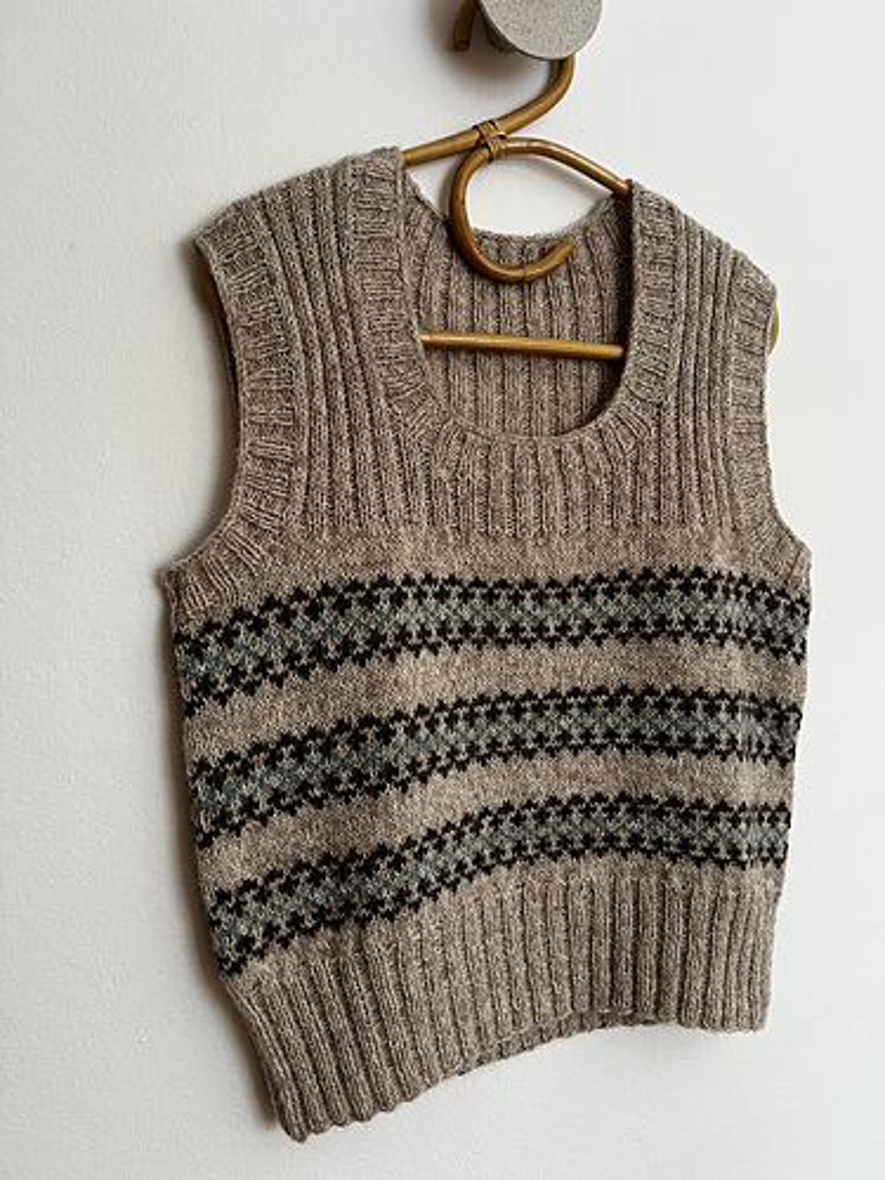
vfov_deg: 67.3
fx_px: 886
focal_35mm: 26
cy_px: 590
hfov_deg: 53.1
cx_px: 442
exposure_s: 1/69
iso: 125
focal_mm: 5.7
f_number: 1.5
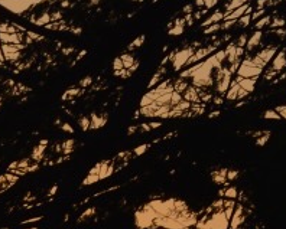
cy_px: 580
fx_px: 9473
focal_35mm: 1118
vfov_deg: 1.4
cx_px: -669
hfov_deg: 1.7
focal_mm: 105
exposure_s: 1/250
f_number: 8
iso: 160
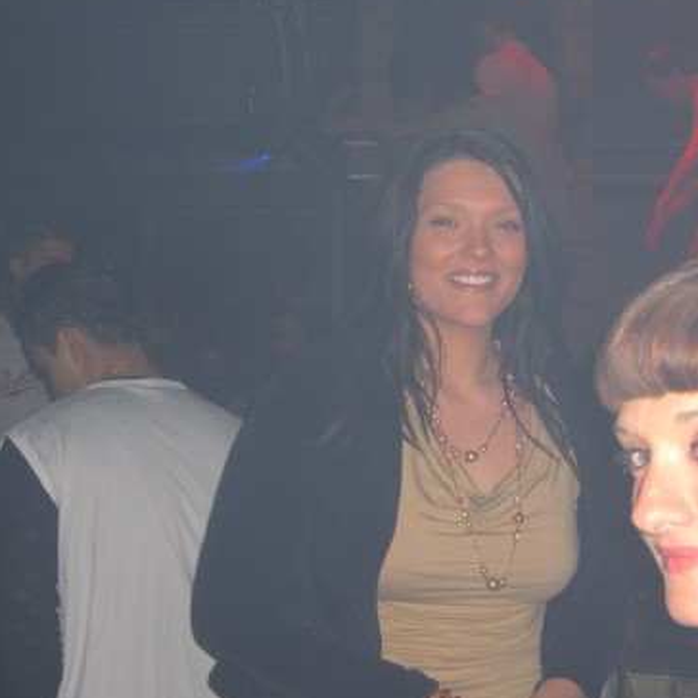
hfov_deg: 25.7
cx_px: 416
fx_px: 1528
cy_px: 407
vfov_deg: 25.7
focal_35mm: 67
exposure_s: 1/60
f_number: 3.1
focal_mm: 9.5
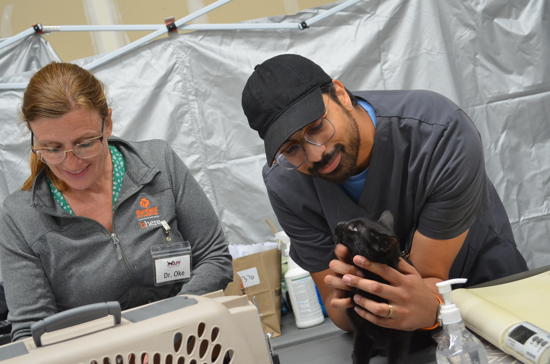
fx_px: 960
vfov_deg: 21.5
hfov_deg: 32.0
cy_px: 186
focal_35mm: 63
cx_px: 272
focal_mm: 40
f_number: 5.3
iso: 1000
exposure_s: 1/30
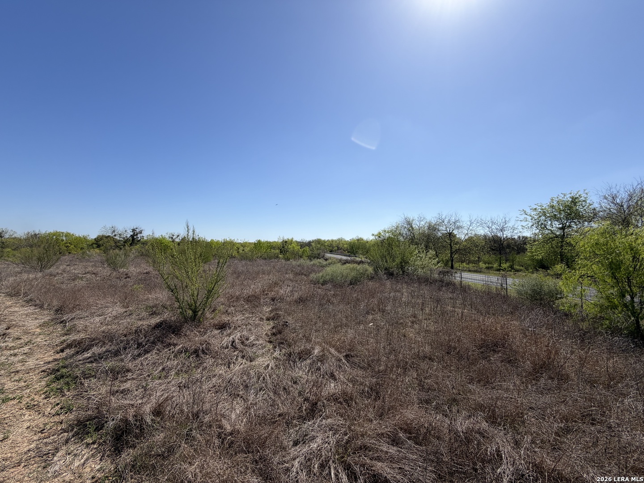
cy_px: 242
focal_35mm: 14
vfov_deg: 85.7
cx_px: 322
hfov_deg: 102.1
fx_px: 260
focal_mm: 2.22
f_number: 2.2
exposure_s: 1/1368
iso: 20
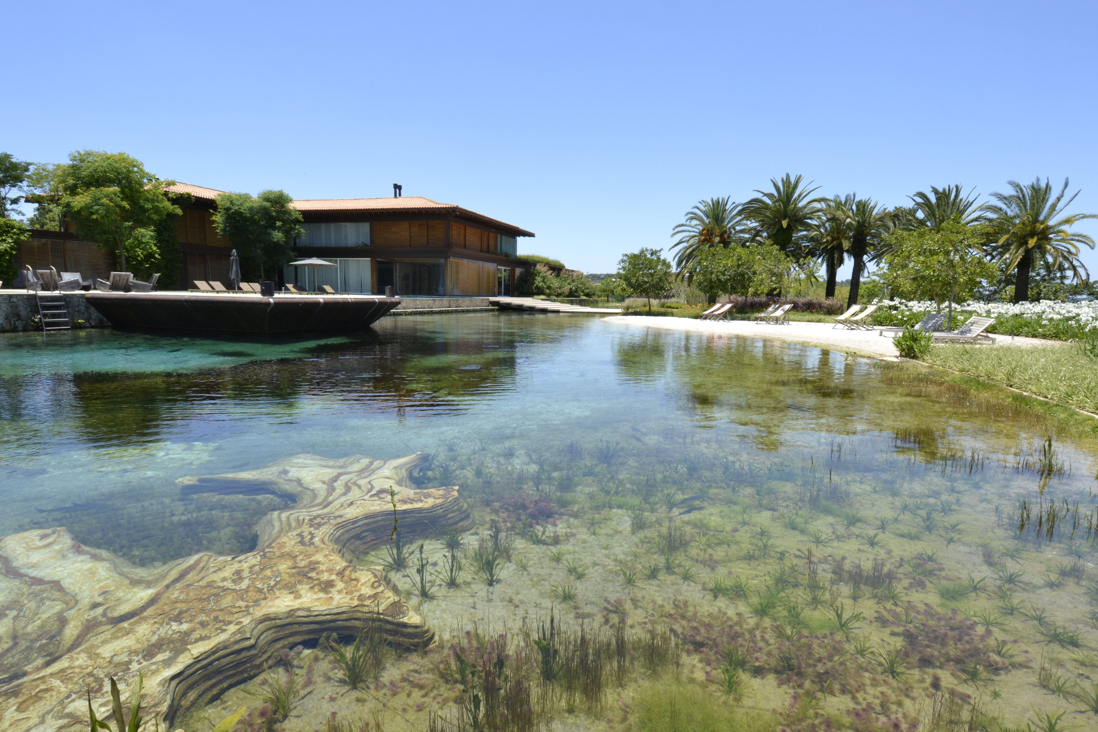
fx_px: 549
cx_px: 549
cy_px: 366
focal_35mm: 18
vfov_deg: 67.4
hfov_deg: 90.0
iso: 400
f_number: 18
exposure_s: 1/125
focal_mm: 12
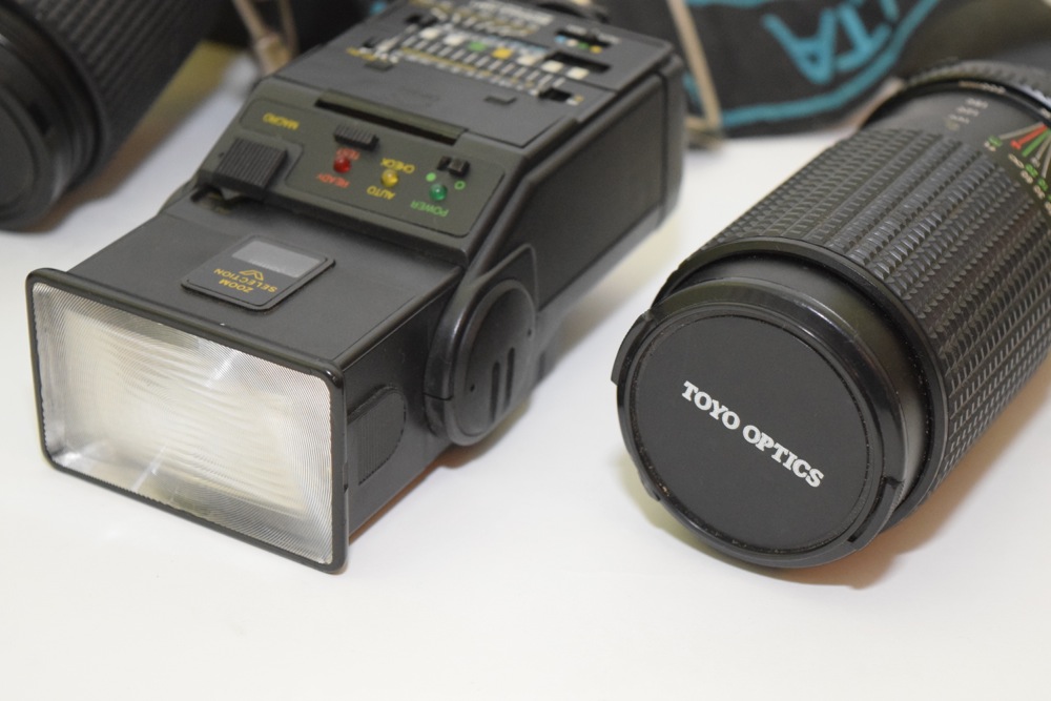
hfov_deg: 24.6
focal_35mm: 82
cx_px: 526
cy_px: 350
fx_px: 2409
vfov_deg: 16.6
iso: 3200
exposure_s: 1/60
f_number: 5.6
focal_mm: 55
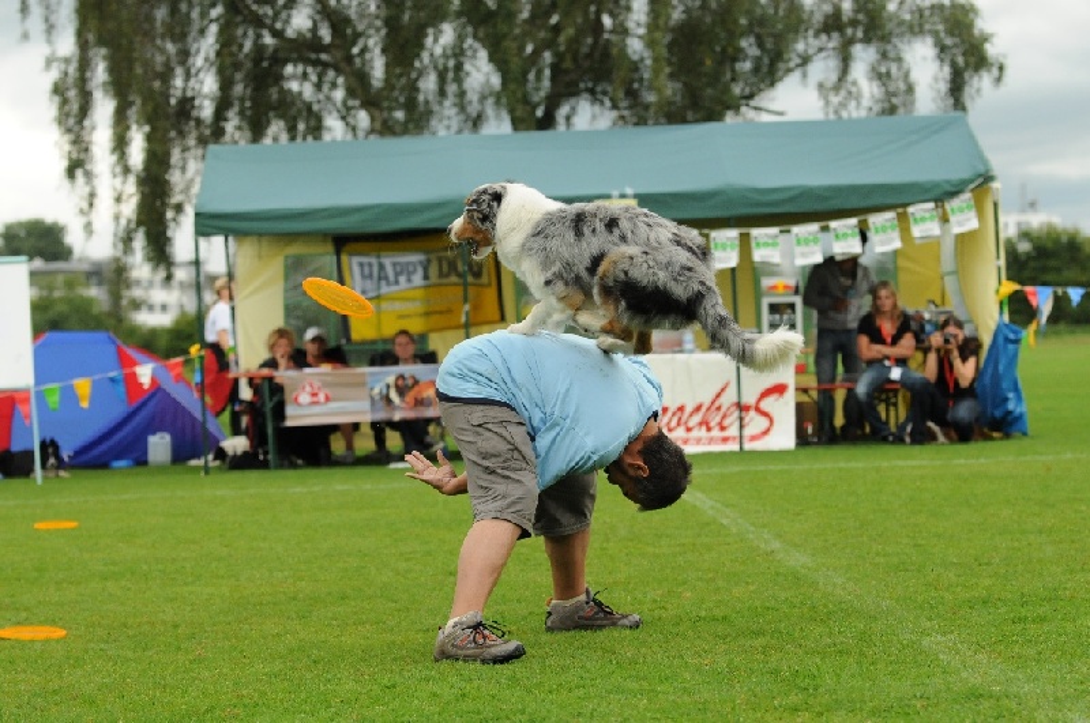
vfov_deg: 13.0
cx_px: 545
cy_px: 362
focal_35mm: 105
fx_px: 3175
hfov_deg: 19.5
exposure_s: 1/2000
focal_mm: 70
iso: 800
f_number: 3.2
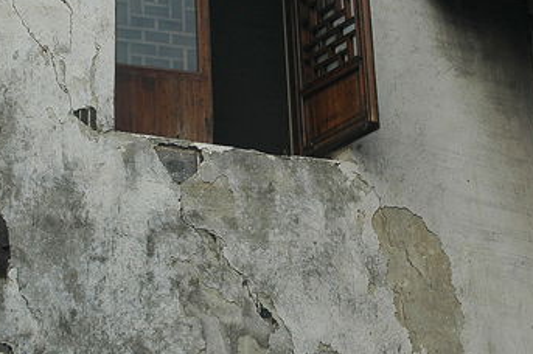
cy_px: 83
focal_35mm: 98
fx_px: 1450
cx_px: 253
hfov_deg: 20.8
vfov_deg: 13.9
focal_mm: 28
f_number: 9
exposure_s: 1/160
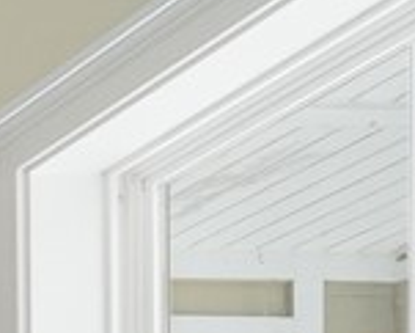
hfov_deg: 9.6
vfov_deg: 11.1
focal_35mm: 108
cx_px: -1038
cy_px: 886
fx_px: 1327
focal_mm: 16
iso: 320
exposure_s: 1/200
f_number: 9
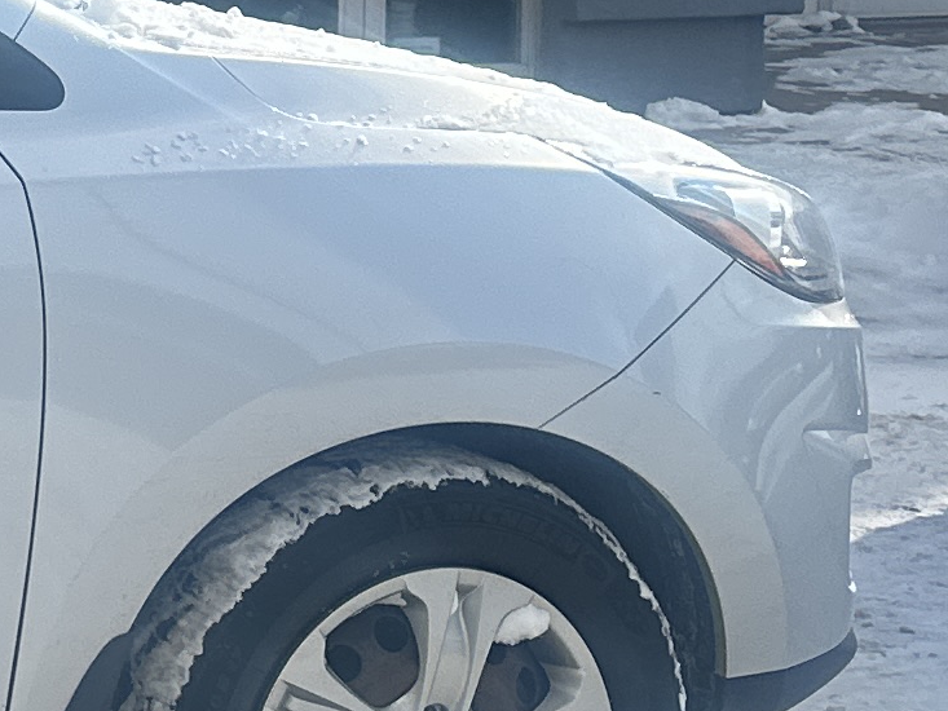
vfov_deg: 11.1
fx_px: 3616
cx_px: -811
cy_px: 27
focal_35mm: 132
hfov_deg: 13.3
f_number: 1.78
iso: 80
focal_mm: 6.86
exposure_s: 1/3861
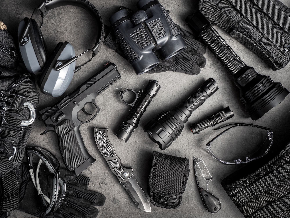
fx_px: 335
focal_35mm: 40
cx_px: 145
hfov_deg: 46.8
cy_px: 109
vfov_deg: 36.0
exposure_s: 1/60
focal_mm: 20
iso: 200
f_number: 8
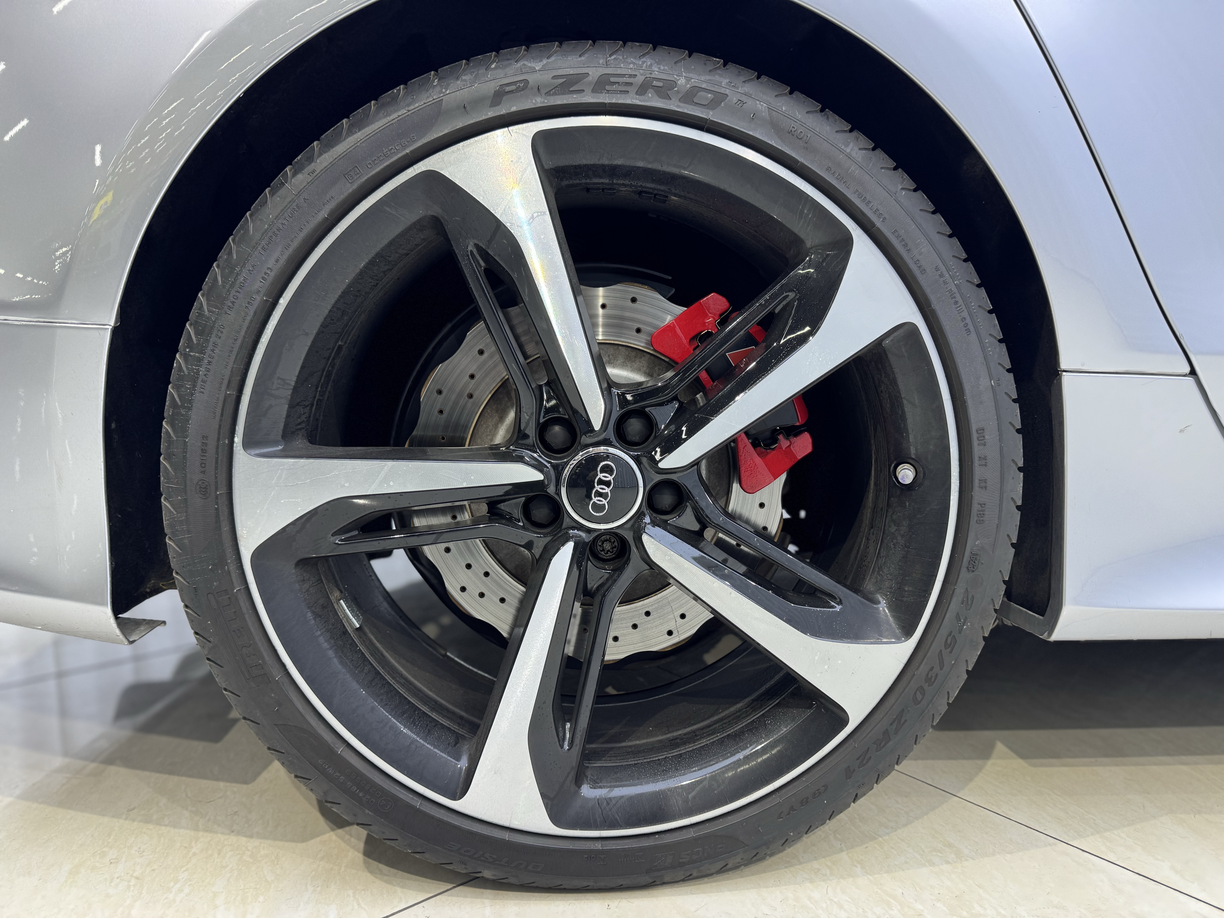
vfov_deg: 56.8
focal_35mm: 24
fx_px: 849
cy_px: 459
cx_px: 612
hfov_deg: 71.6
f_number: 1.78
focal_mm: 6.76
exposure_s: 1/100
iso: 100
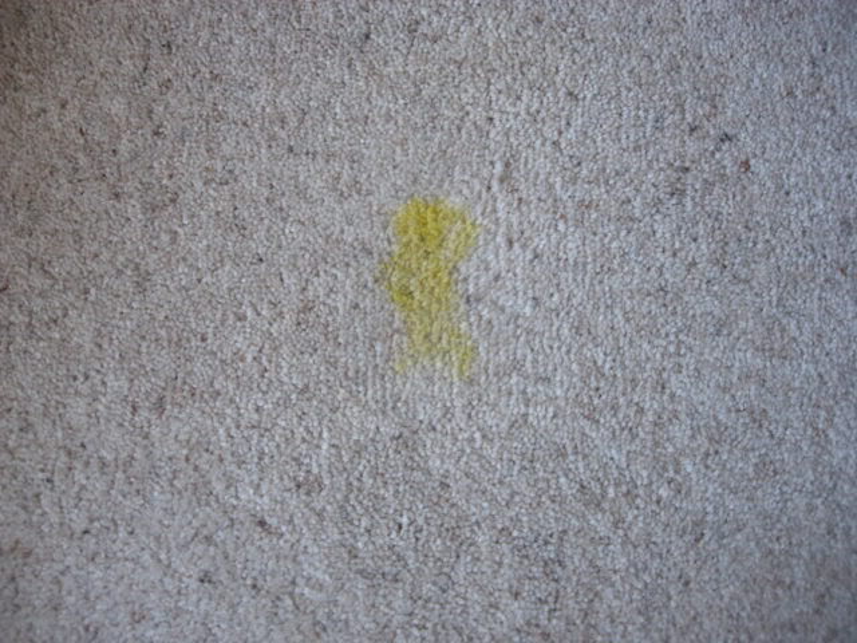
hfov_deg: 49.0
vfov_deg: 37.7
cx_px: 428
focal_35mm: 38
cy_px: 322
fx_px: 941
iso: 64
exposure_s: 1/39.1
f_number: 2.8
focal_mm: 7.8
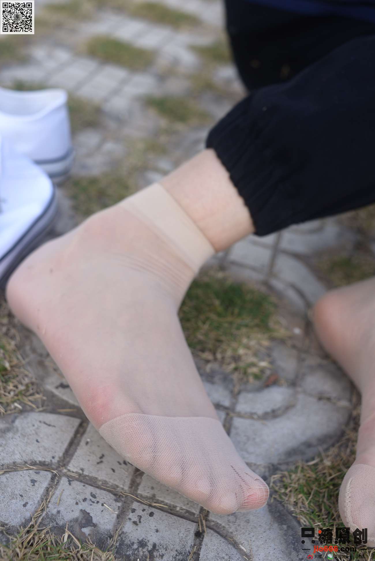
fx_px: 546
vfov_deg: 54.4
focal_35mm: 35
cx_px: 188
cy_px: 280
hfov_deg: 37.9
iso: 100
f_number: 5.6
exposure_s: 1/200
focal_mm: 35
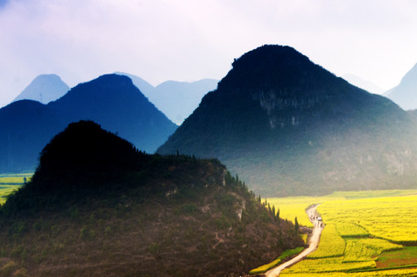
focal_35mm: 126
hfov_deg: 16.2
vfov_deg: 10.8
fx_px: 1458
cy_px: 114
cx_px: 329
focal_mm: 50
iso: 200
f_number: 14
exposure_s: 1/80
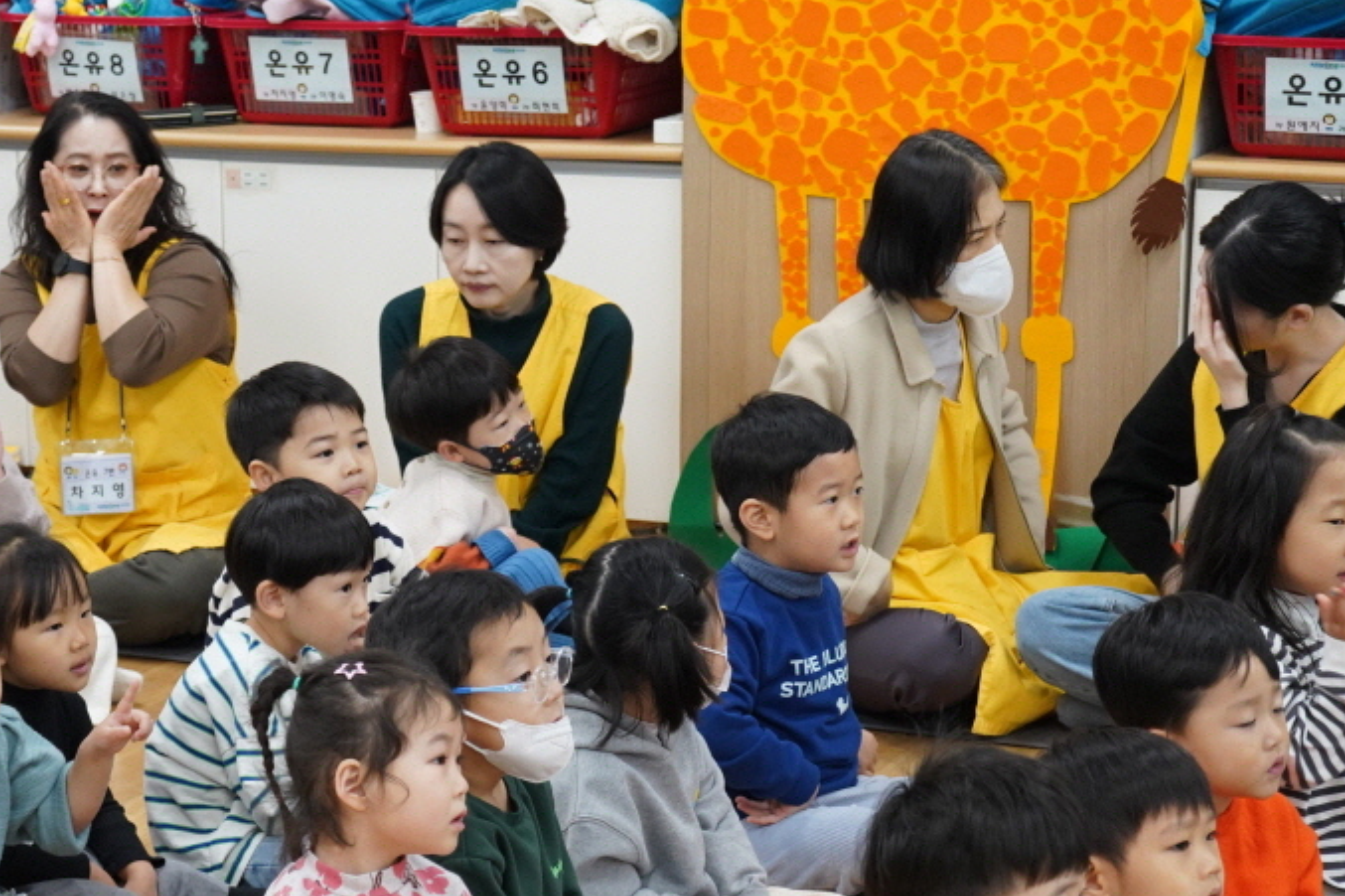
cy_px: 609
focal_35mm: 98
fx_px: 3660
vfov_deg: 13.9
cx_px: 242
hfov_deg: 20.6
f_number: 5.6
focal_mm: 51
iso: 2500
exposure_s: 1/80
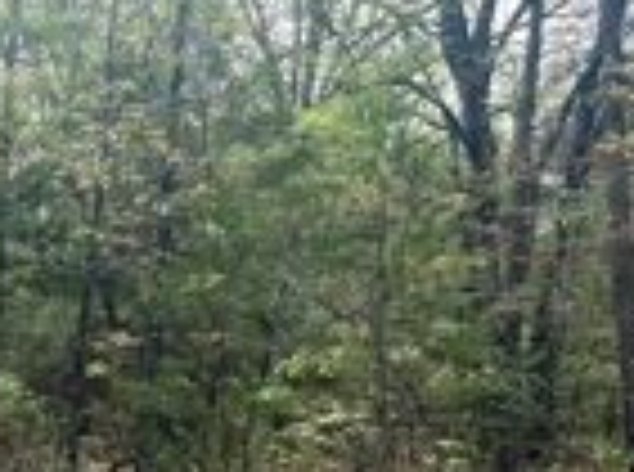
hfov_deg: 22.8
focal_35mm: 74
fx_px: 1352
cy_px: 333
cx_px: -238
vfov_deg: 19.7
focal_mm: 5.7
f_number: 1.5
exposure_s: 1/820
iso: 50
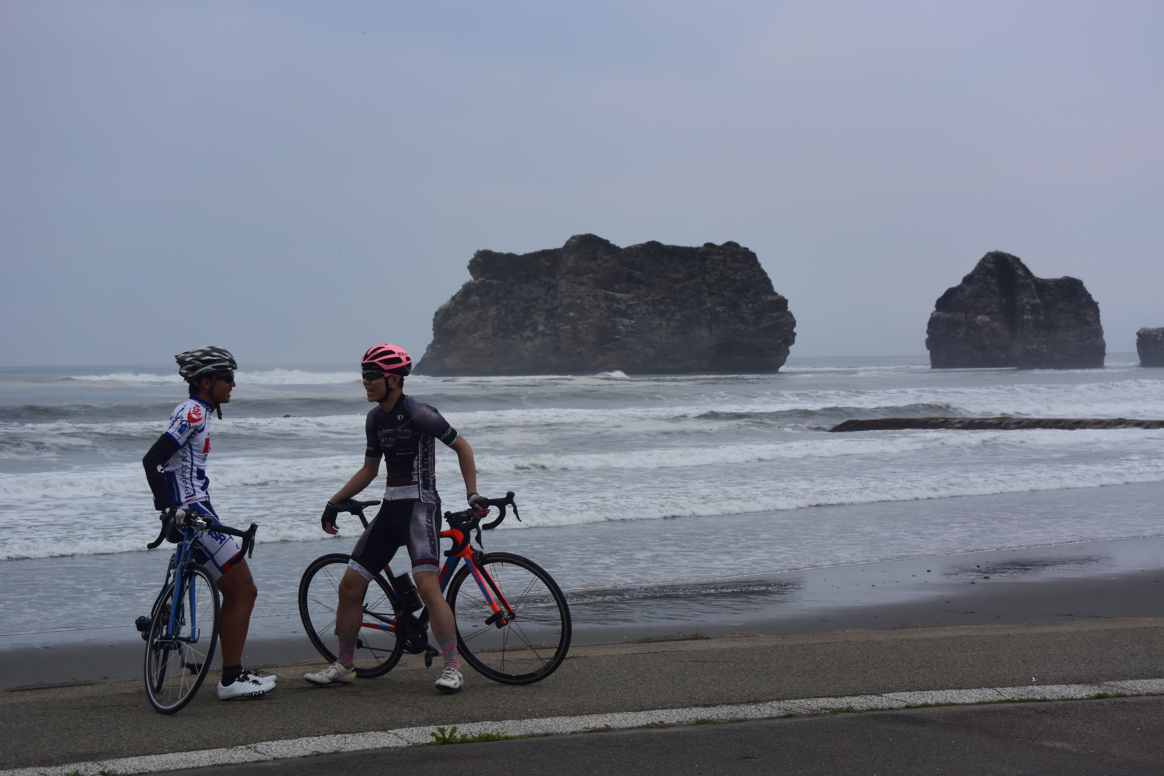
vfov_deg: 17.3
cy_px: 388
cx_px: 582
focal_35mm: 79
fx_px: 2554
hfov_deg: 25.7
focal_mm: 29.4
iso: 160
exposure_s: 1/500
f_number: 5.6
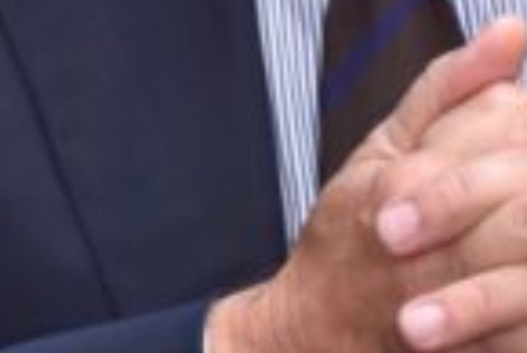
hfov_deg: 6.5
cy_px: -213
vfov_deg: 4.3
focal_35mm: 316
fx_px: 4630
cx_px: 116
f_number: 3.5
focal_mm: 66
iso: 2500
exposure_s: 1/160
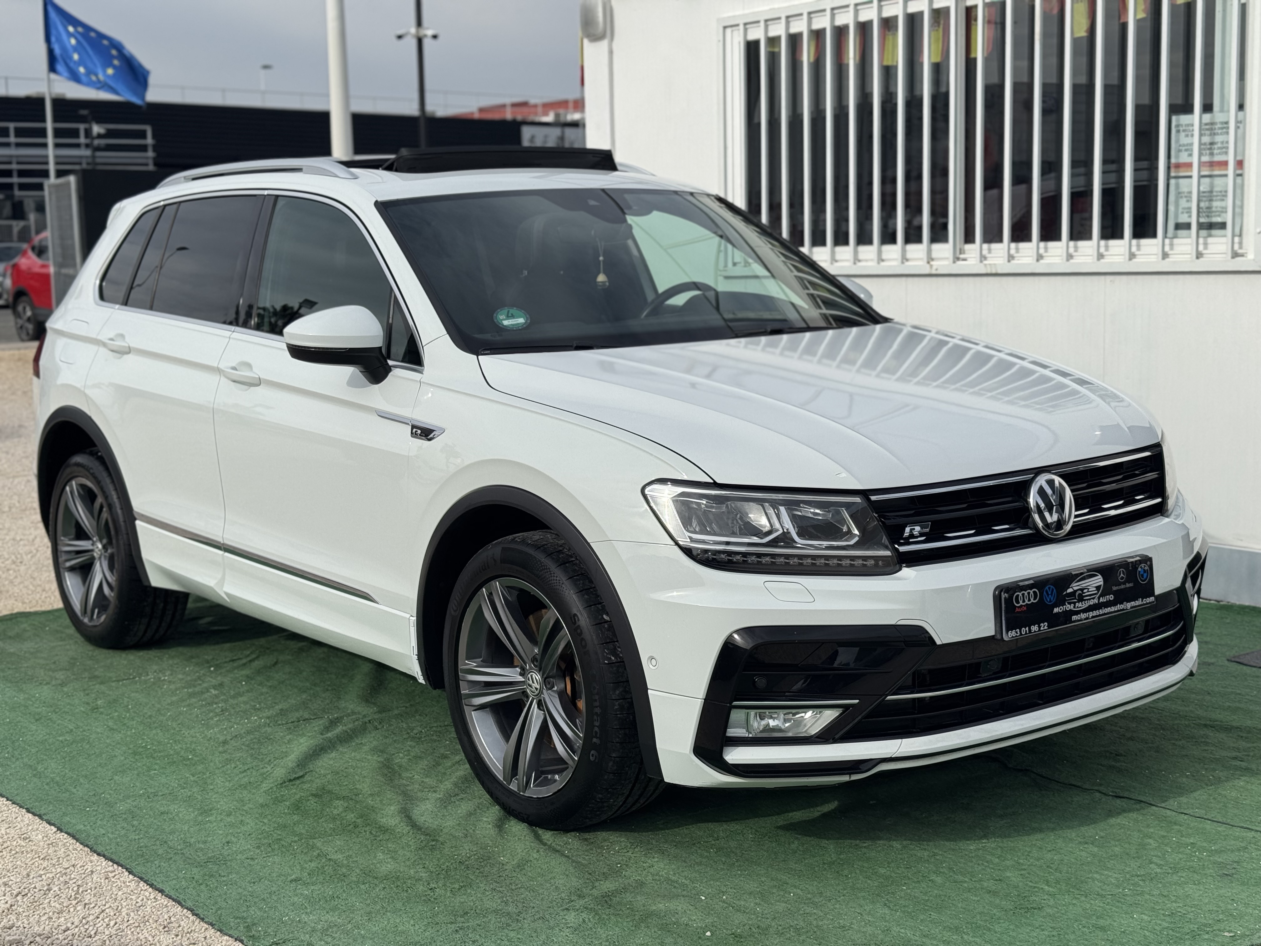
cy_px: 473
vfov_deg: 30.3
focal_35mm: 48
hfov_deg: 39.7
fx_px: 1749
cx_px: 630
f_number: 1.78
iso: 64
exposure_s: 1/3817
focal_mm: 6.76
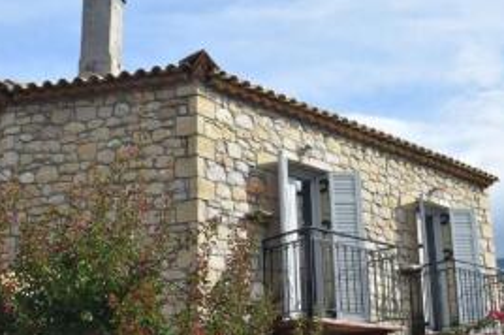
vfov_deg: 27.6
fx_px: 671
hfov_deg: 41.1
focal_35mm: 48
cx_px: 226
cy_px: 249
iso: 200
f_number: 10
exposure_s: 1/400
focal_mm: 18
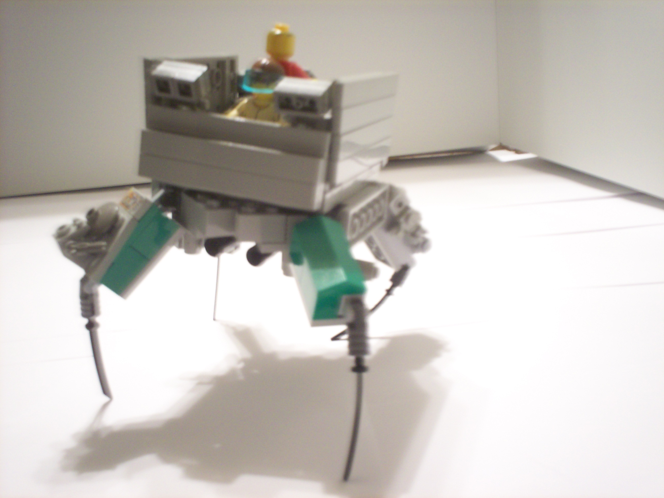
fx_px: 691
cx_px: 332
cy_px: 249
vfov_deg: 39.7
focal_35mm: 36
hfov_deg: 51.4
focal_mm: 6
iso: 200
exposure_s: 1/2
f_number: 4.5
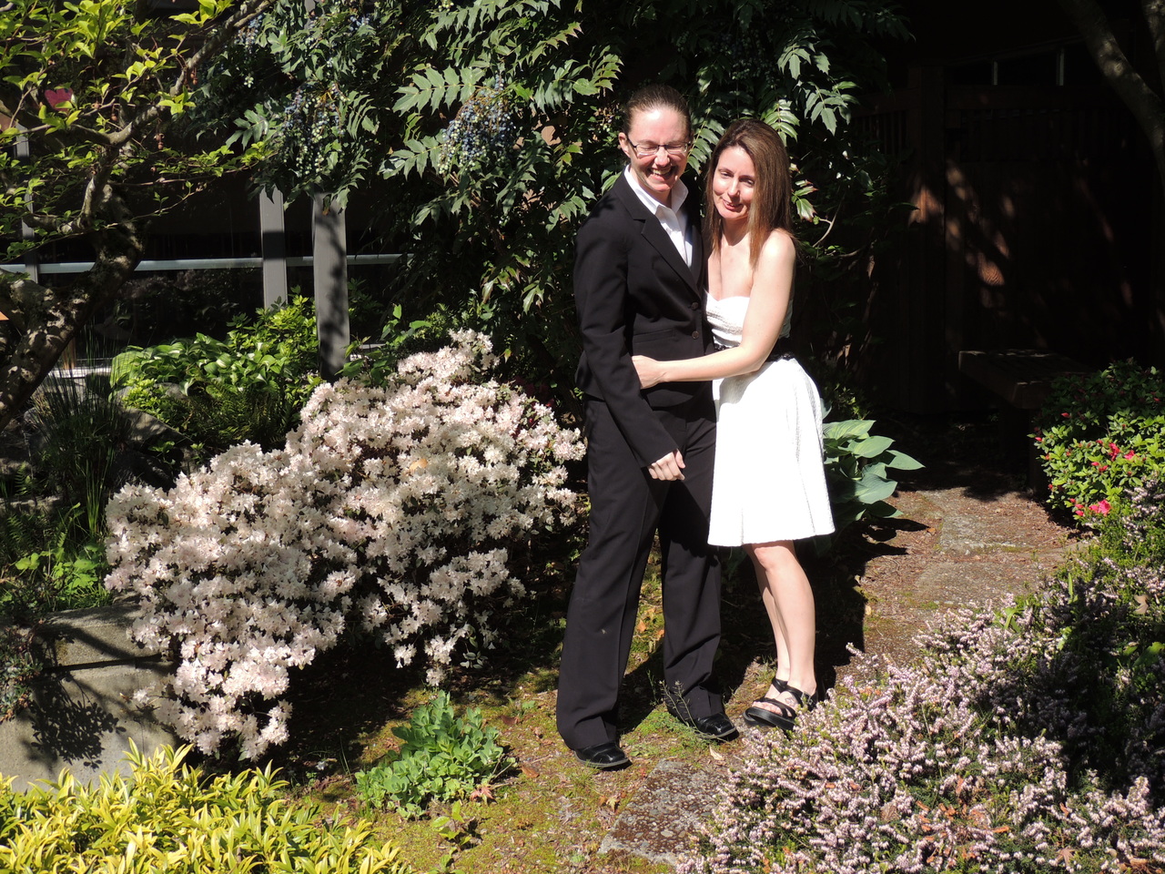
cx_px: 582
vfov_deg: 33.6
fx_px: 1447
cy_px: 437
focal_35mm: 43
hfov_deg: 43.9
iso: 100
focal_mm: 7.6
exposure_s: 1/800
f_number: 3.4
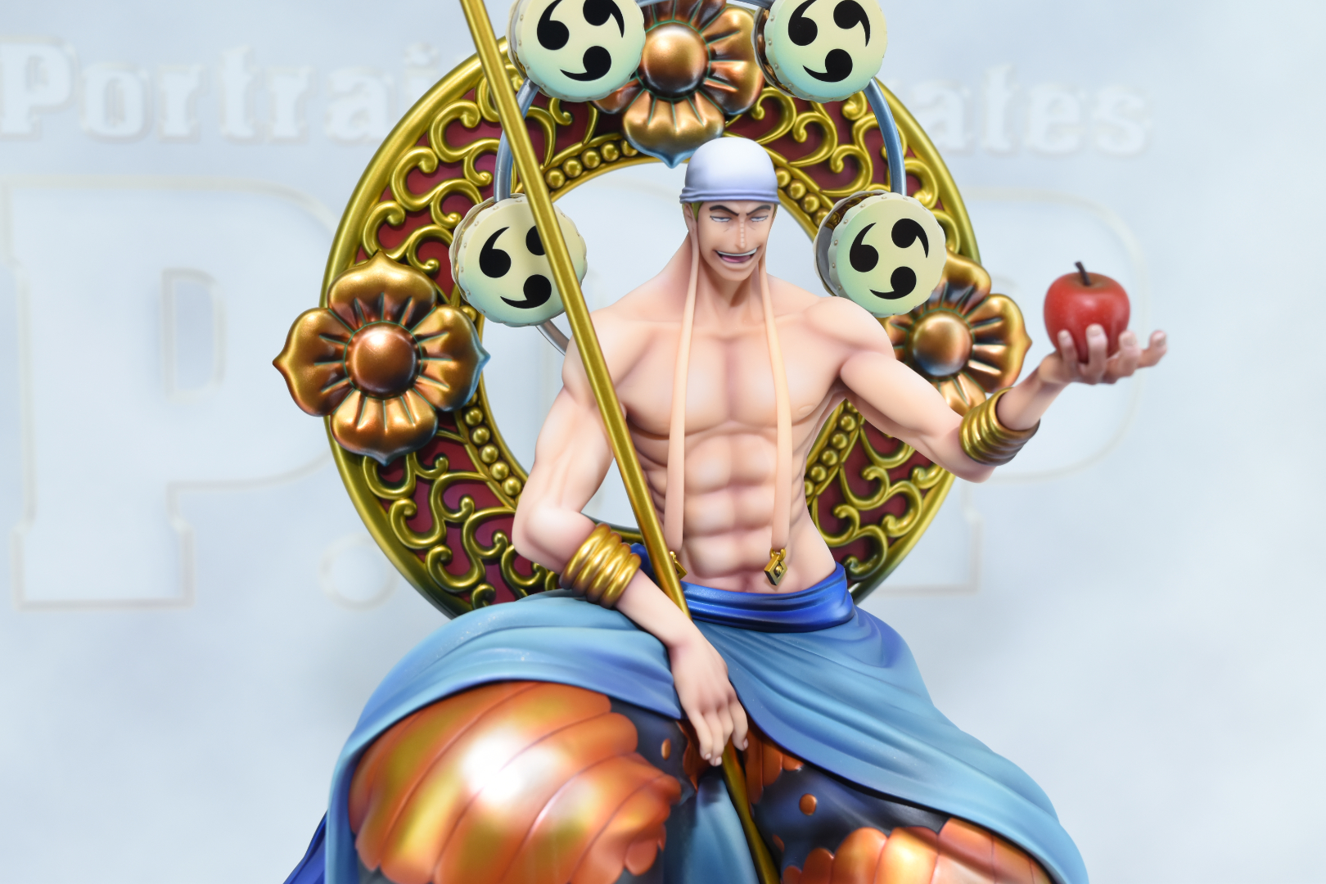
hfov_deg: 37.9
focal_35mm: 52
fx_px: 1934
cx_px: 663
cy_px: 442
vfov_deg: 25.8
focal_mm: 35
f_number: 8
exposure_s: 1/160
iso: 640
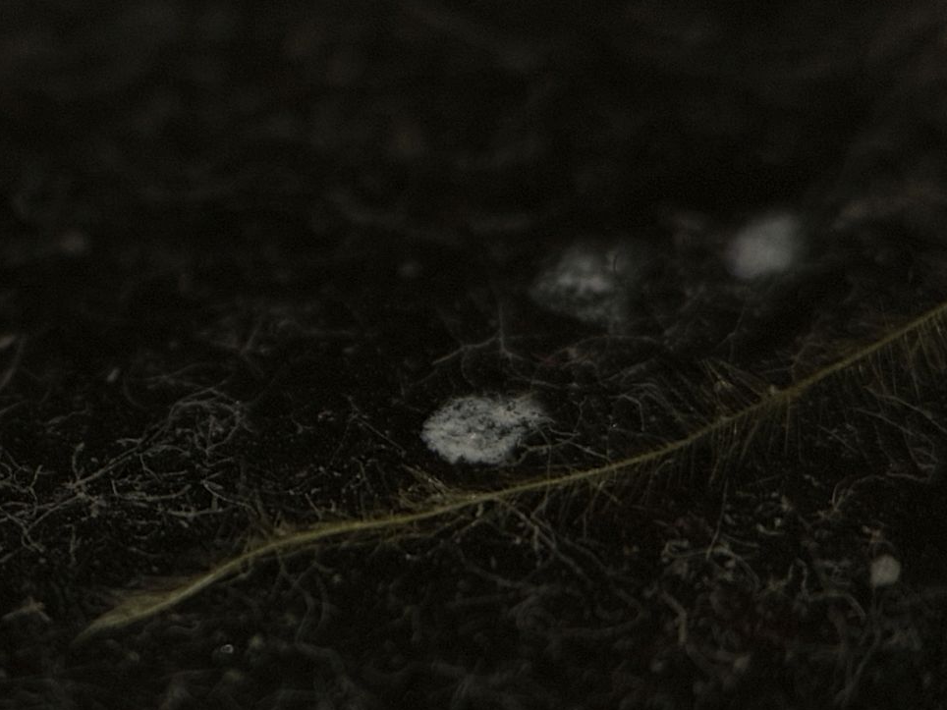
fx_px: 6812
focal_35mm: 249
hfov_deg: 7.9
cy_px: 446
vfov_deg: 6.0
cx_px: 255
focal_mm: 15.66
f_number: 2.8
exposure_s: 1/233
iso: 40
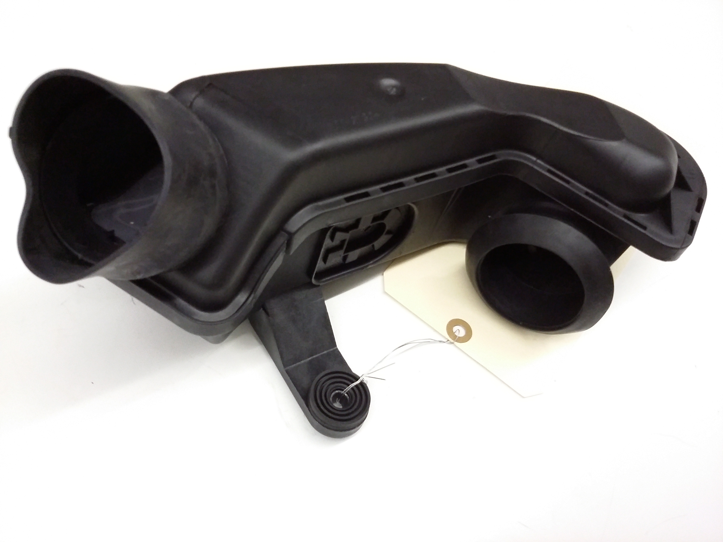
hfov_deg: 56.8
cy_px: 271
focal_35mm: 32
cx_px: 362
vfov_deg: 44.2
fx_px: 668
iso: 250
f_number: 2.4
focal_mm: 3.4
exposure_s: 1/15
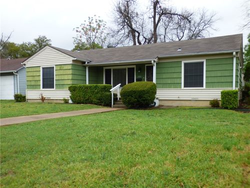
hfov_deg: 55.4
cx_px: 125
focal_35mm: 33
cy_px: 94
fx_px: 238
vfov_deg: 42.9
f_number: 3.4
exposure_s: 1/500
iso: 100
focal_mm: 5.78
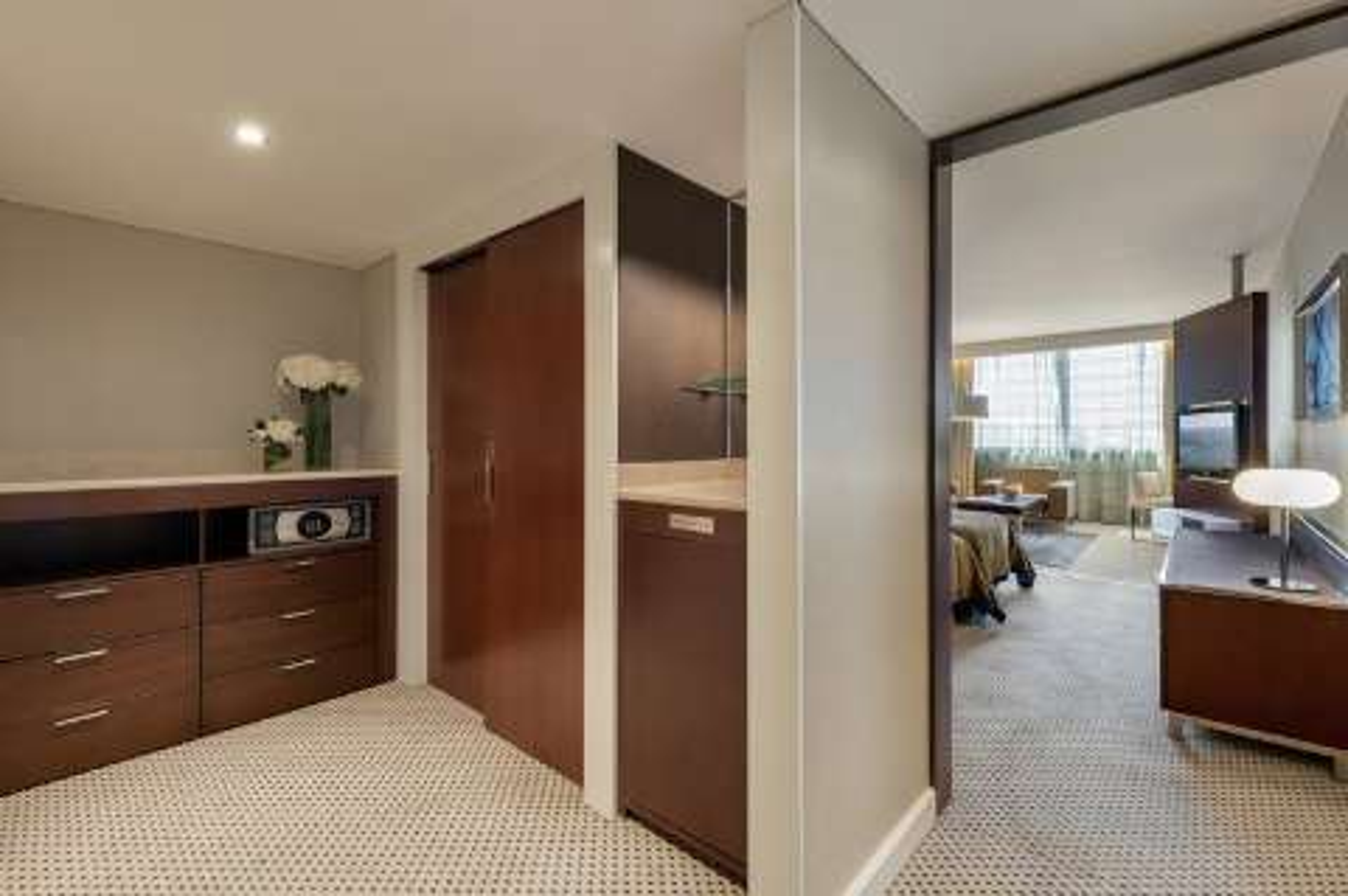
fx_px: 524
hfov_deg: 104.3
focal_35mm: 14
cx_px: 674
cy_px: 448
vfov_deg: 81.1
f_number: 14
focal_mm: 14
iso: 400
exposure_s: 3
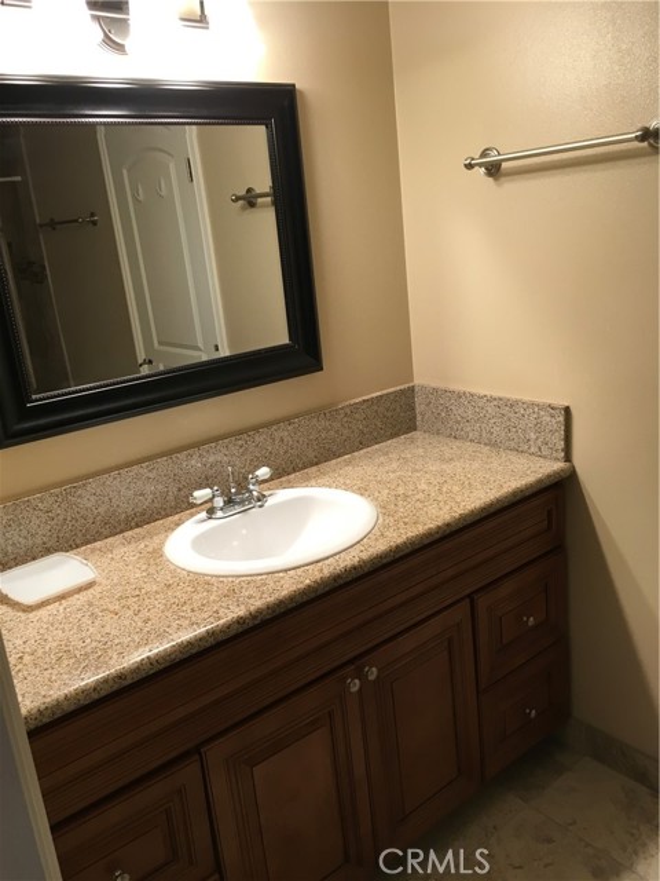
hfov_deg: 48.2
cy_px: 440
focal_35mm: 29
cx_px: 330
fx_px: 737
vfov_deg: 61.7
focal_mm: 4.15
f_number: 2.2
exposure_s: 1/30
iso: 50
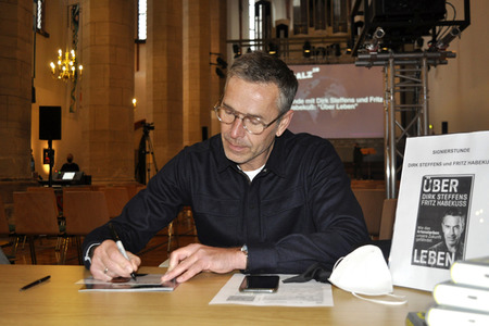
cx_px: 244
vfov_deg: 33.0
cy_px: 163
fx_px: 550
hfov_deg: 47.9
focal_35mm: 40
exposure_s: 1/60
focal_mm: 27
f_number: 4
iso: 800
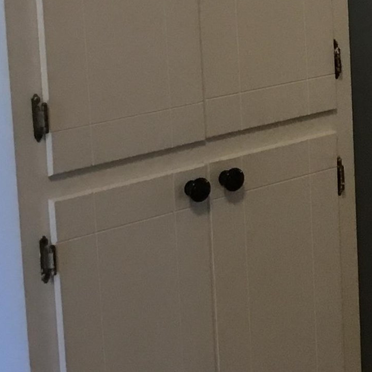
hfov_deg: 13.4
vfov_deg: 14.6
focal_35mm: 117
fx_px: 1423
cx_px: 668
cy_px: -3
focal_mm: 3.3
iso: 80
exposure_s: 1/30
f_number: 2.4
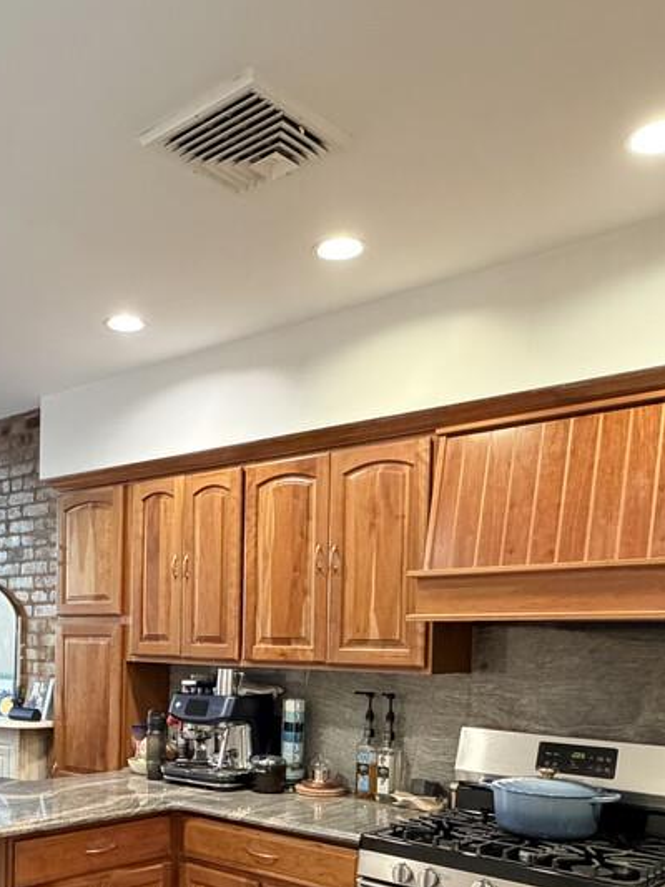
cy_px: 692
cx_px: 184
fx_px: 896
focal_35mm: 35
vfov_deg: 49.9
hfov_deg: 39.8
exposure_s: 1/60
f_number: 2.2
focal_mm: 2.22
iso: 800
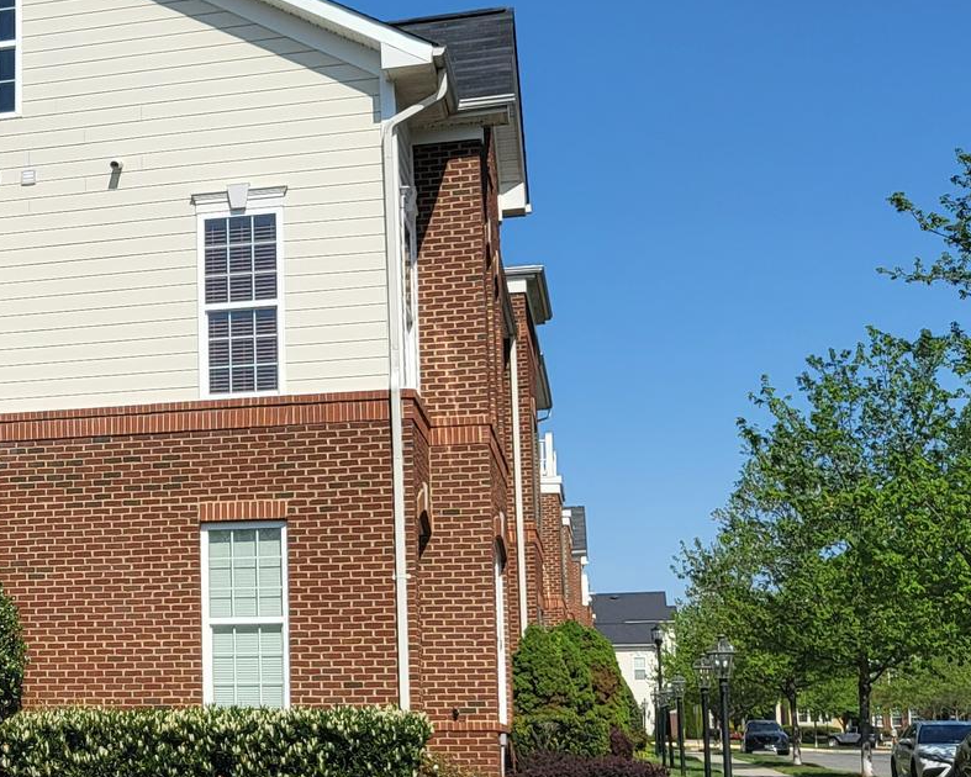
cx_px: -115
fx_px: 1897
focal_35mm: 66
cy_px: 527
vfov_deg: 23.0
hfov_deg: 26.3
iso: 50
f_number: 1.8
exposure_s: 1/4244
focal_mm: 4.25
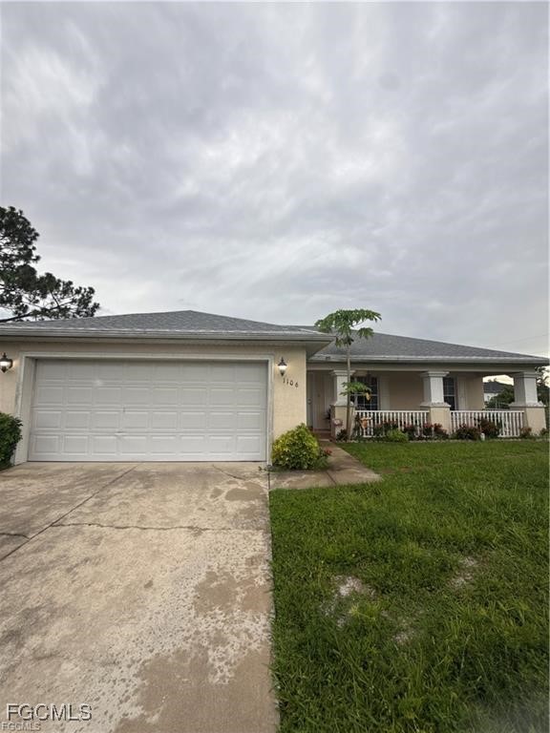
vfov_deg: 102.1
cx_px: 275
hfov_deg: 85.7
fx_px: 297
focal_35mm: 14
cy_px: 366
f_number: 2.2
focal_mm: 2.22
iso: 50
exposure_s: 1/267
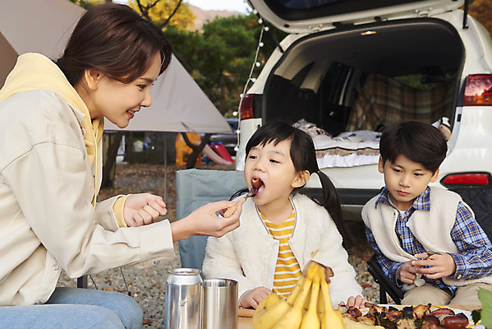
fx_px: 492
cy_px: 164
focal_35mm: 36
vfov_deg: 36.9
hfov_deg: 53.1
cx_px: 246
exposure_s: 1/250
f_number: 5.6
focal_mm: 36
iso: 800
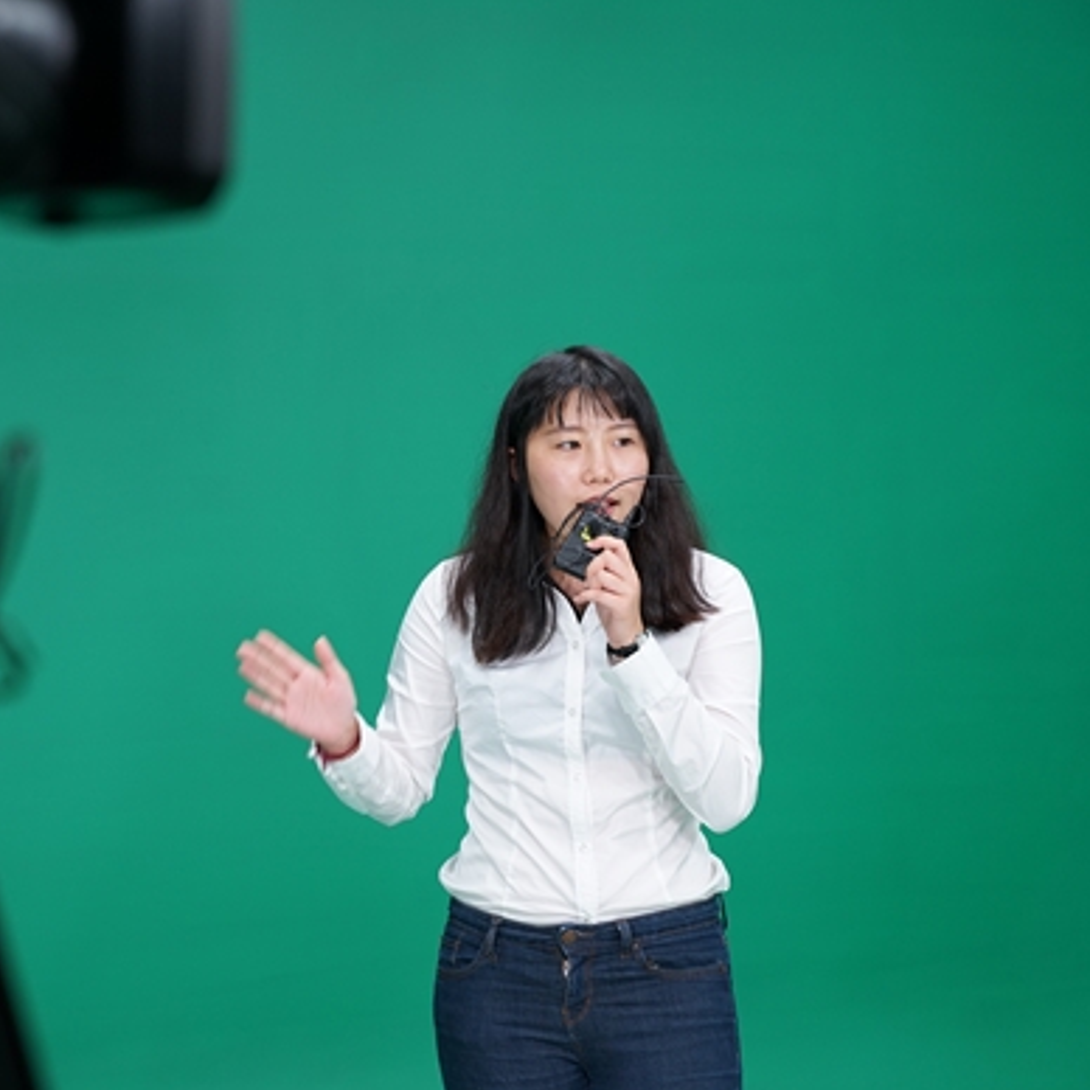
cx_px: 565
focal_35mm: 97
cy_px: 544
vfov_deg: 17.9
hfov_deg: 17.9
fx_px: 3456
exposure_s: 1/80
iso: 500
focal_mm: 75
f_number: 4.5
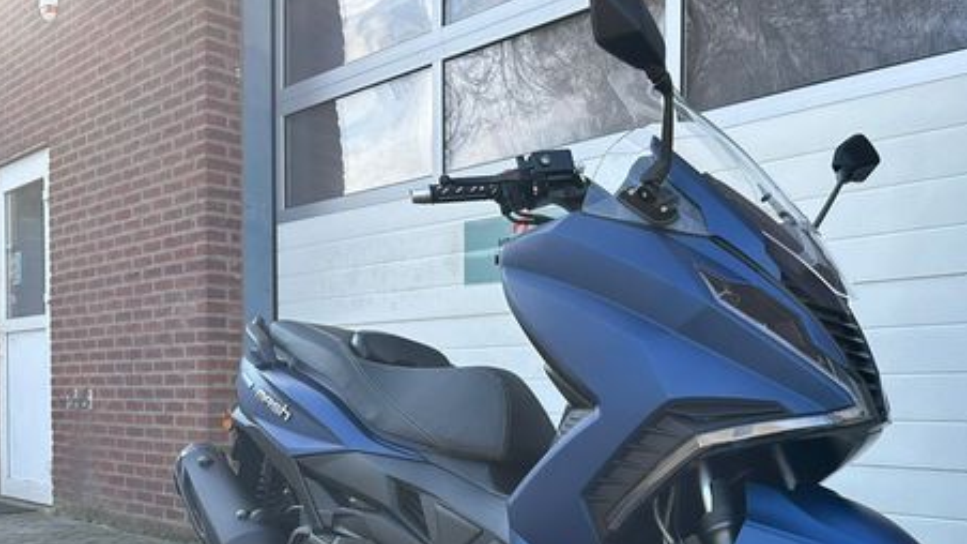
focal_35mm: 37
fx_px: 948
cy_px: 426
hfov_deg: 53.4
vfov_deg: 31.2
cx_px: 605
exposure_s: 1/1040
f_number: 1.78
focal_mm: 6.86
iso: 80
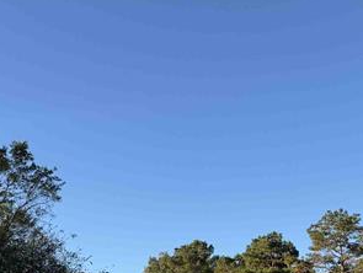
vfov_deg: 27.1
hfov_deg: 34.1
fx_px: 546
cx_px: 15
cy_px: 248
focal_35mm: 52
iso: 80
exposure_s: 1/1653
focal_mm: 6.76
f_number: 1.78
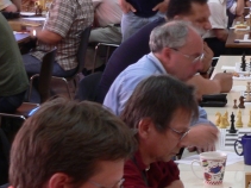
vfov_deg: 9.2
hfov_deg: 12.1
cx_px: 261
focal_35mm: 161
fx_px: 1167
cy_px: 174
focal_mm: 8.8
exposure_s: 1/15
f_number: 2.8
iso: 100
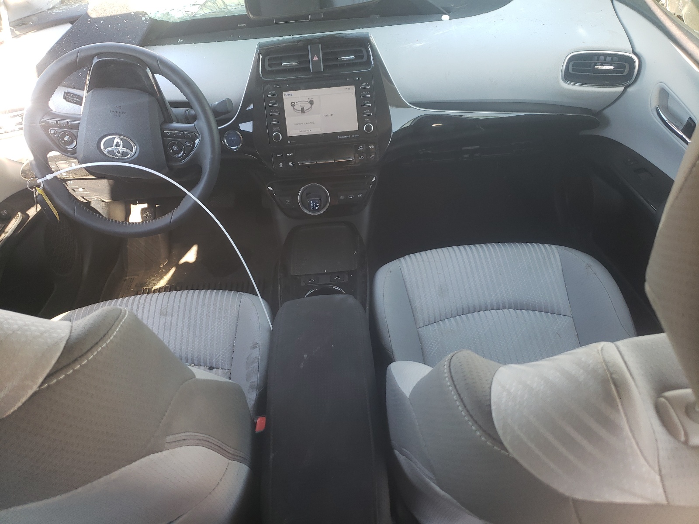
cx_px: 350
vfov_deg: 53.1
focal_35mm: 26
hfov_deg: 67.3
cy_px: 262
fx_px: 525
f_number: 1.5
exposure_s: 1/120
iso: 67
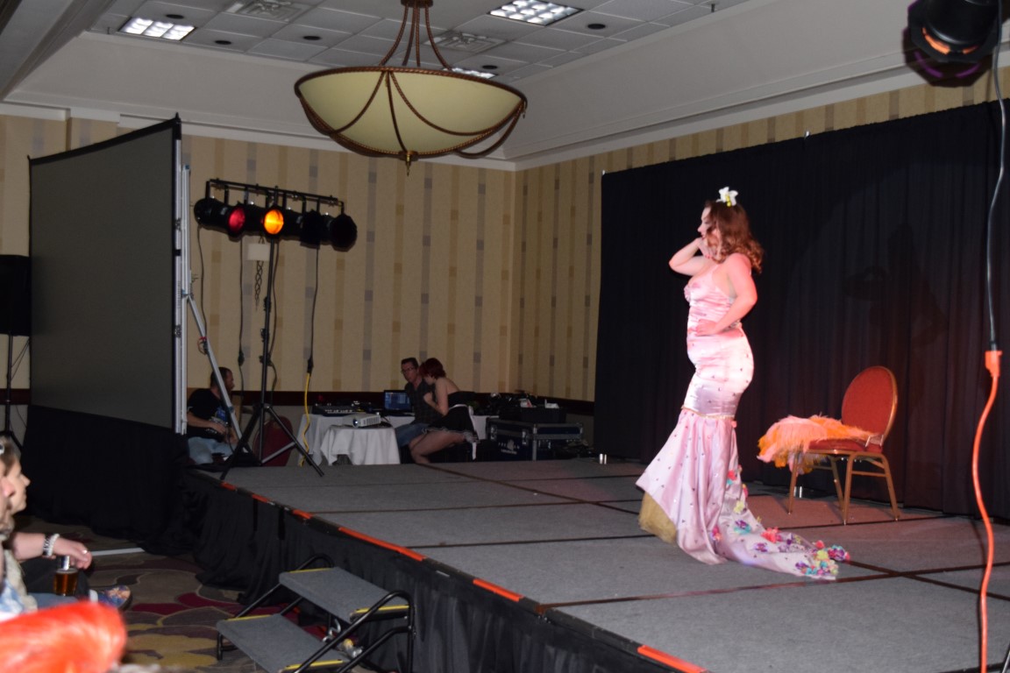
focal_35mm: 42
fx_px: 1178
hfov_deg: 46.4
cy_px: 336
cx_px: 505
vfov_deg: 31.9
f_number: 5.6
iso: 1600
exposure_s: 1/60
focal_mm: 28
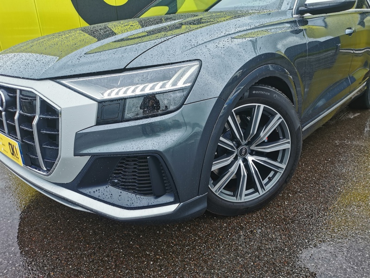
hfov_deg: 65.3
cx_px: 185
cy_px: 139
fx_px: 289
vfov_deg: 51.4
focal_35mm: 27
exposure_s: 1/568
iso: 50
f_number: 1.8
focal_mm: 5.58
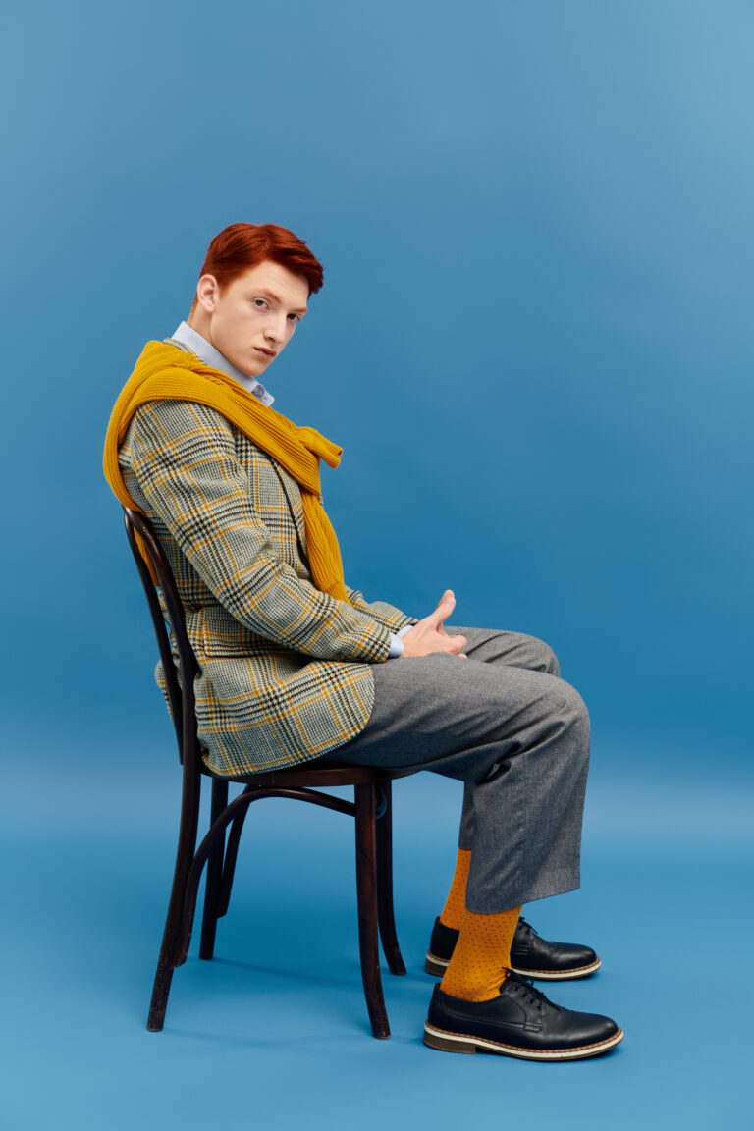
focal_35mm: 50
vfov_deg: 39.6
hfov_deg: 27.0
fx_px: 1571
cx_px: 377
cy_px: 566
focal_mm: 50
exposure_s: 1/160
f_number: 5
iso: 160
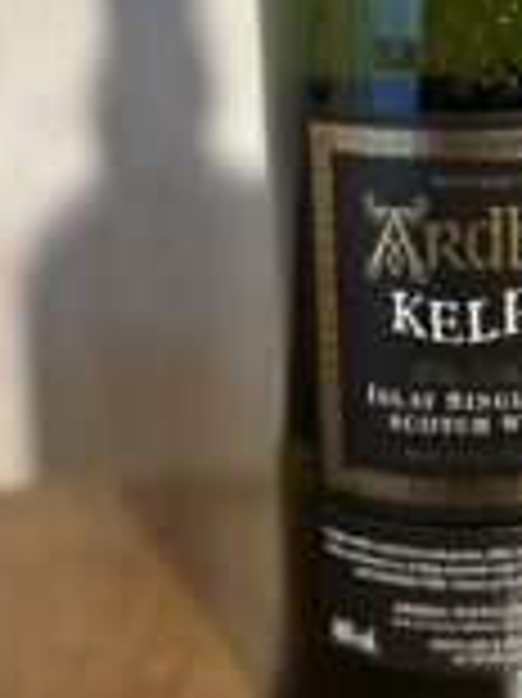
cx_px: 544
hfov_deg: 21.0
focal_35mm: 67
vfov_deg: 27.8
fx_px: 1349
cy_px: 59
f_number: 1.5
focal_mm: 5.7
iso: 250
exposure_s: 1/60
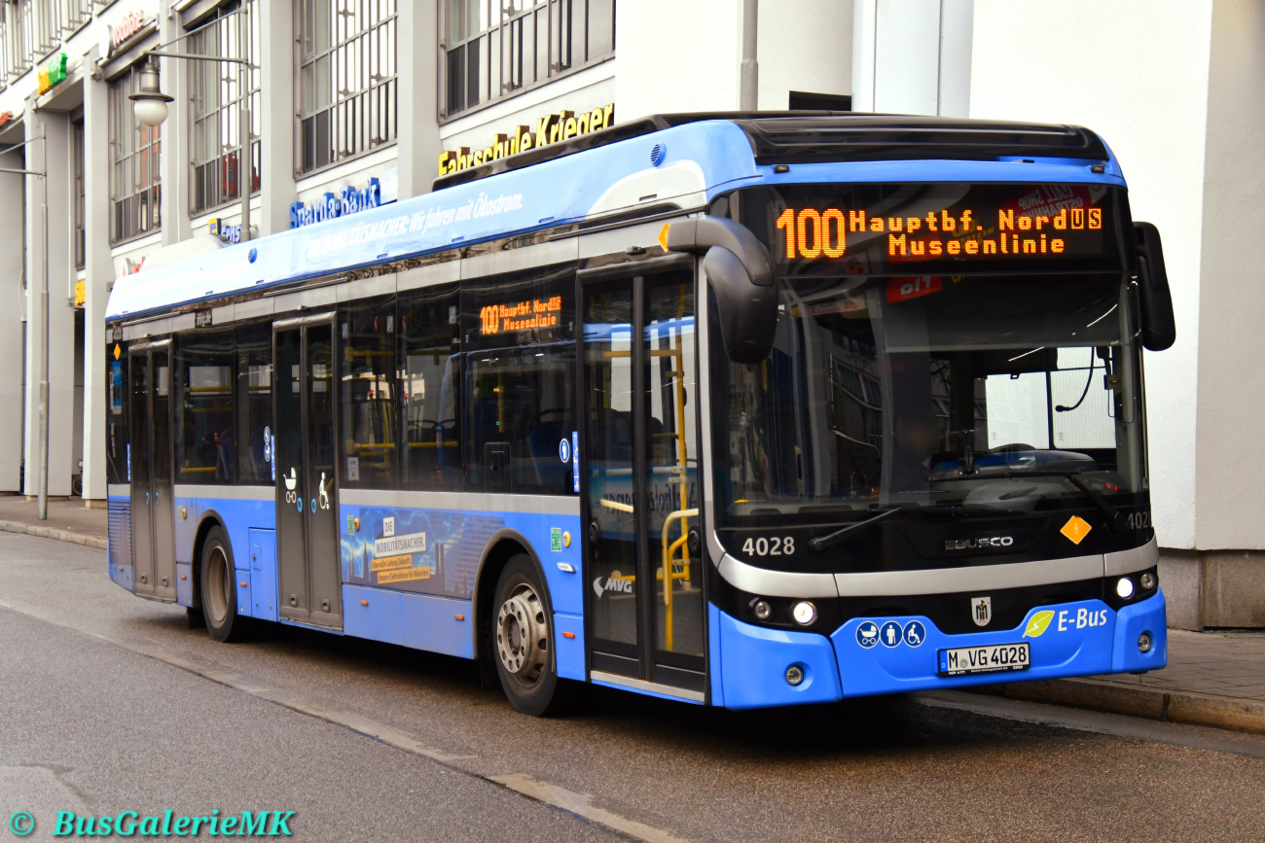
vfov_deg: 20.6
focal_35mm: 66
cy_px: 422
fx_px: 2319
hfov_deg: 30.5
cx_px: 632
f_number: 4
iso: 900
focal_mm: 44
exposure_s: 1/1000
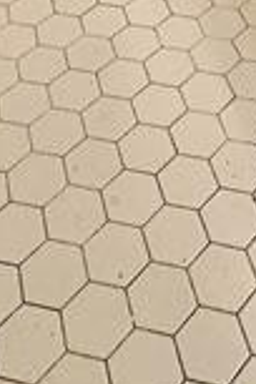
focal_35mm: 76
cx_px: 191
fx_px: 811
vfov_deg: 18.7
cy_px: -354
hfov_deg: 17.8
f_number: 2.2
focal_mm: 2.22
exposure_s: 1/120
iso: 100
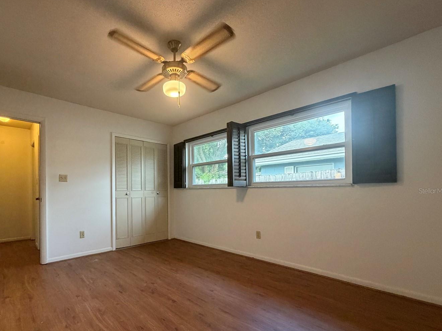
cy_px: 191
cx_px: 182
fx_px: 217
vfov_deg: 74.2
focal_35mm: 17
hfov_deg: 90.1
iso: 500
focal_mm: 2.22
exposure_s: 1/60
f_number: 2.2
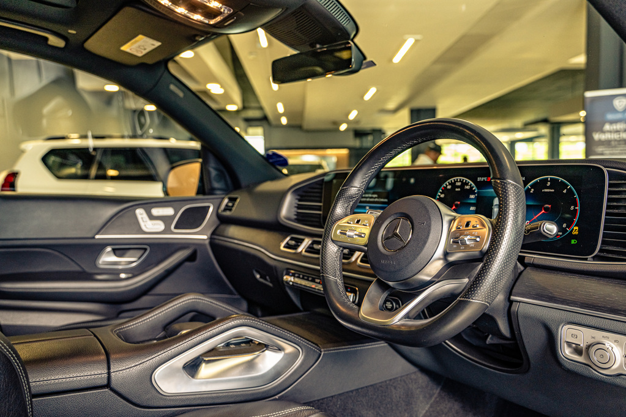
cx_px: 313
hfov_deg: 65.5
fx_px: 487
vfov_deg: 46.4
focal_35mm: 28
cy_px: 208
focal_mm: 28
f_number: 3.5
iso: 640
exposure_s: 1/200
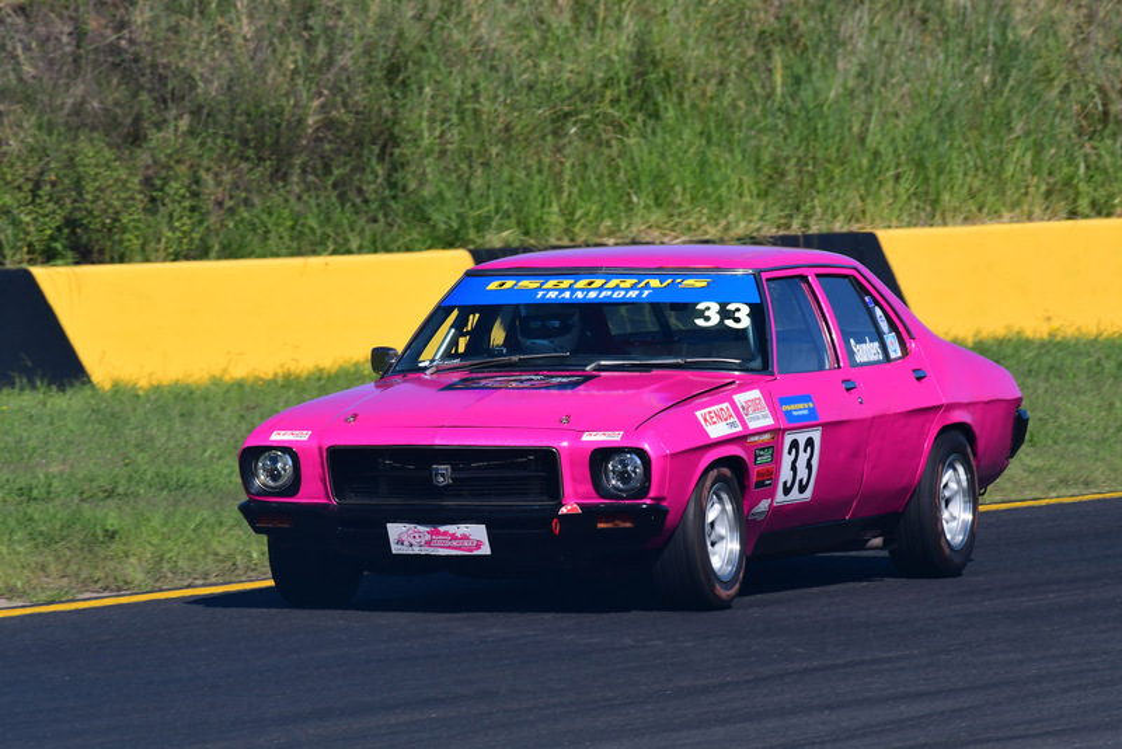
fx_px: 23382
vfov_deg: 1.8
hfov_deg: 2.7
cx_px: 561
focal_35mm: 750
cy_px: 374
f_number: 13
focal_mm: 500
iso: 400
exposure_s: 1/640
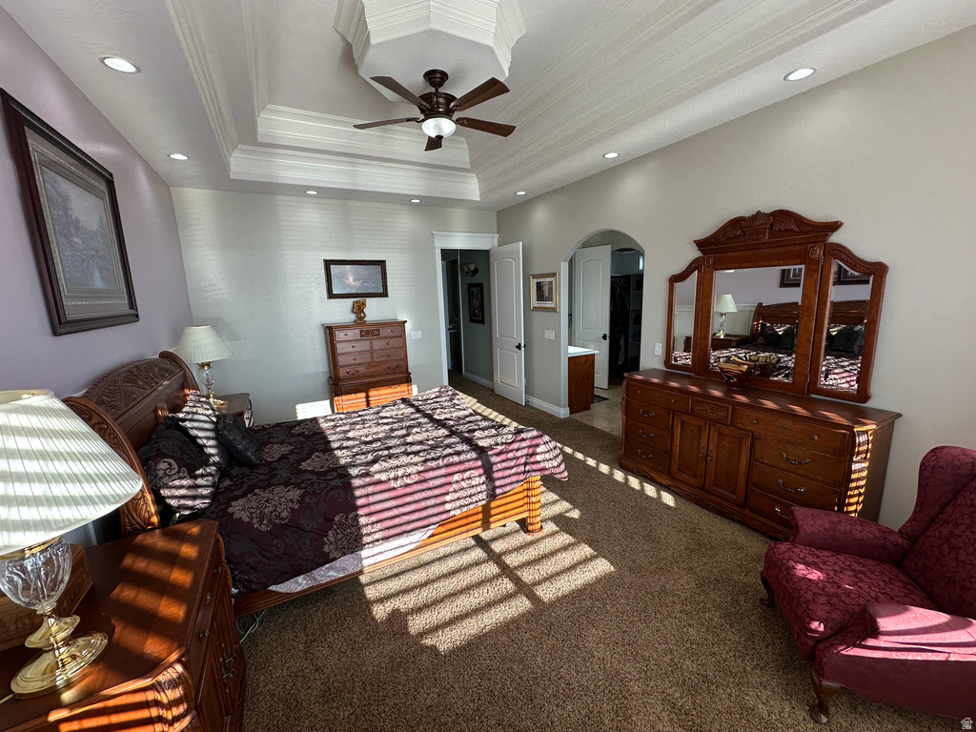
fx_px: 395
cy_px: 366
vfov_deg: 85.7
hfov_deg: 102.1
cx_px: 488
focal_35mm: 14
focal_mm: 2.22
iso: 40
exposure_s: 1/145
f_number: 2.2
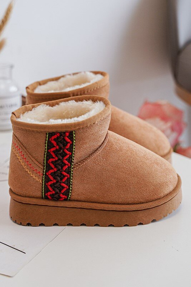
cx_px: 96
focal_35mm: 46
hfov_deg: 29.2
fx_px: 366
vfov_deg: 42.7
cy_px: 144
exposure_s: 1/100
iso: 500
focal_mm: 46
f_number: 4
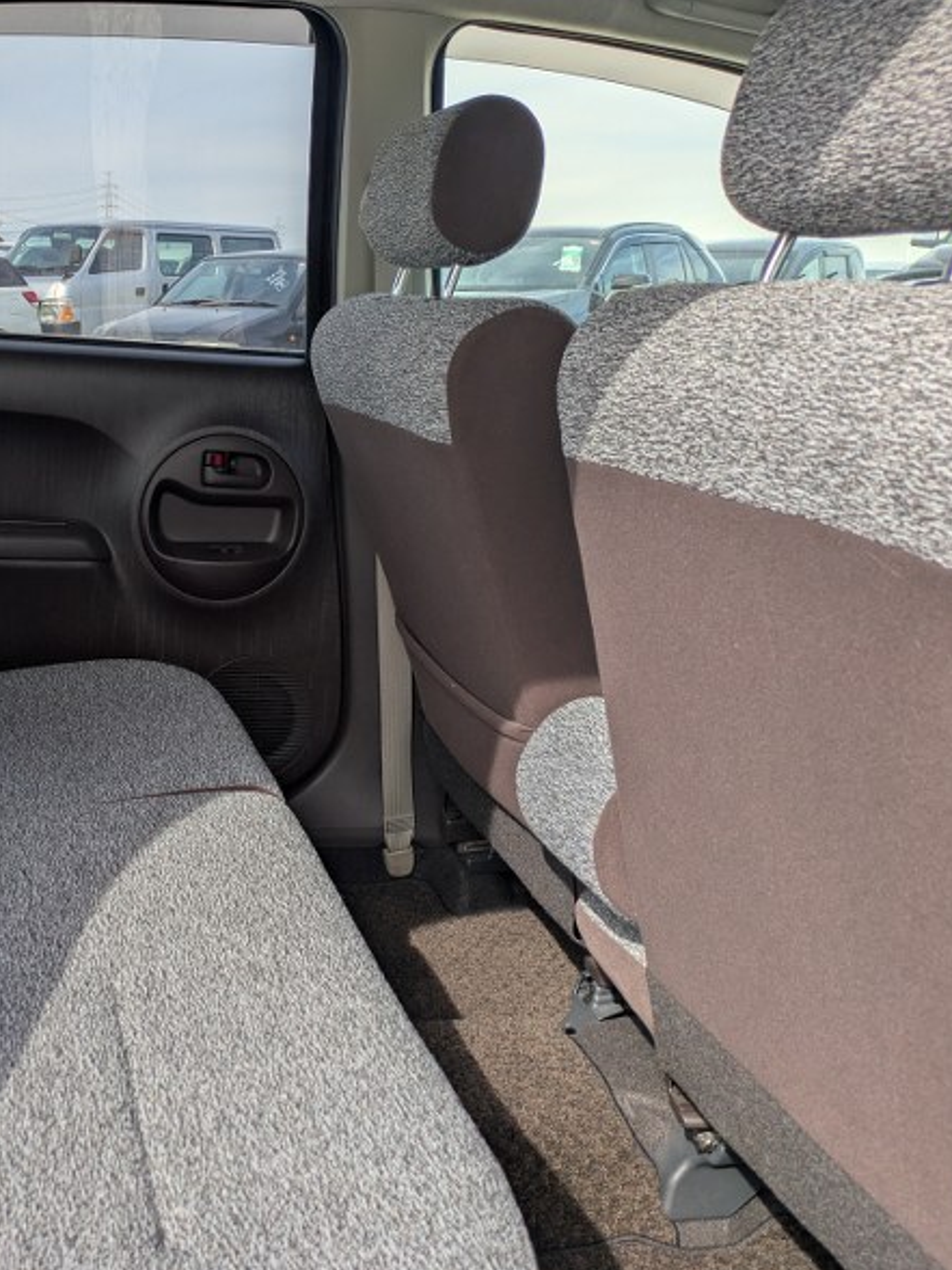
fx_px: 1247
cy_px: 646
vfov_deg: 54.0
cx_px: 113
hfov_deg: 39.1
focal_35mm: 34
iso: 48
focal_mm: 5.43
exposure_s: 1/740
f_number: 1.89
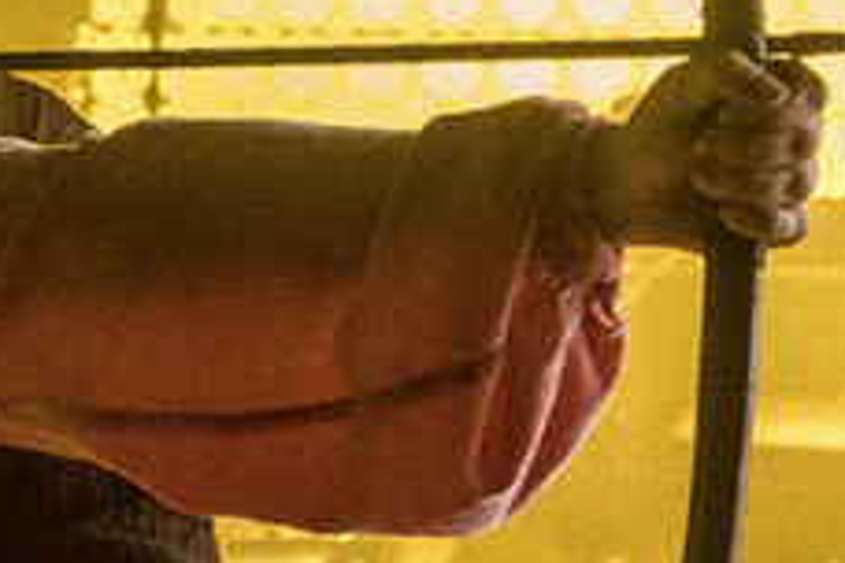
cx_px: -200
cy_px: 296
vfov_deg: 7.4
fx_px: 4342
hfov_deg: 10.9
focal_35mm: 185
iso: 1250
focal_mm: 44.1
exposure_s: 1/160
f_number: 3.6
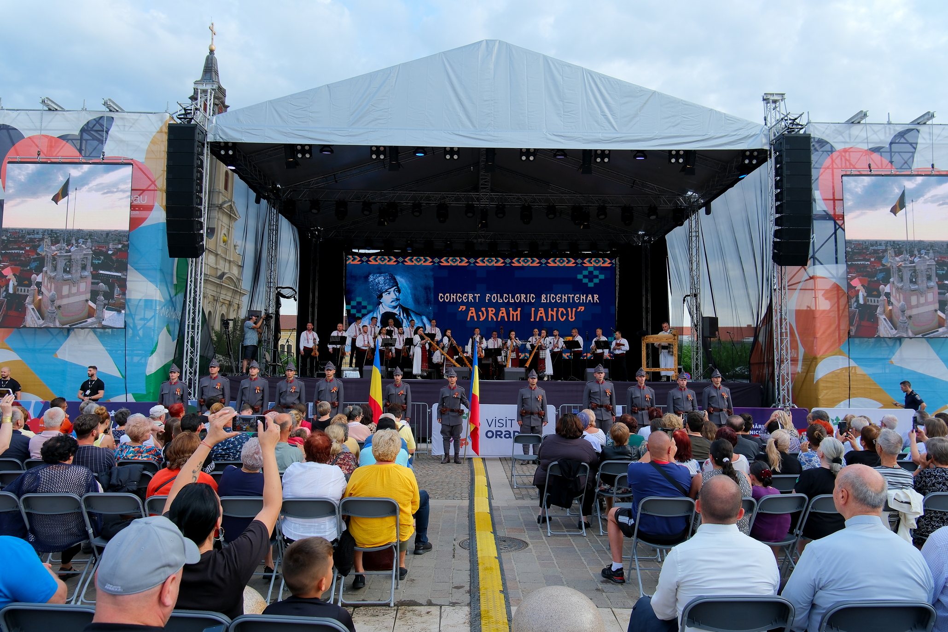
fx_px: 685
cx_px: 474
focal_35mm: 26
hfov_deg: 69.4
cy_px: 316
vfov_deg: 49.6
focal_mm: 17
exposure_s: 1/210
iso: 320
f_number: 5
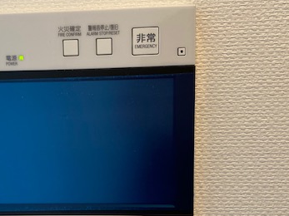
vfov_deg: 29.9
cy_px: 154
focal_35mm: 48
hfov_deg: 39.0
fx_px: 401
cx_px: 87
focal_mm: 4.25
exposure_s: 1/100
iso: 100
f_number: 1.8
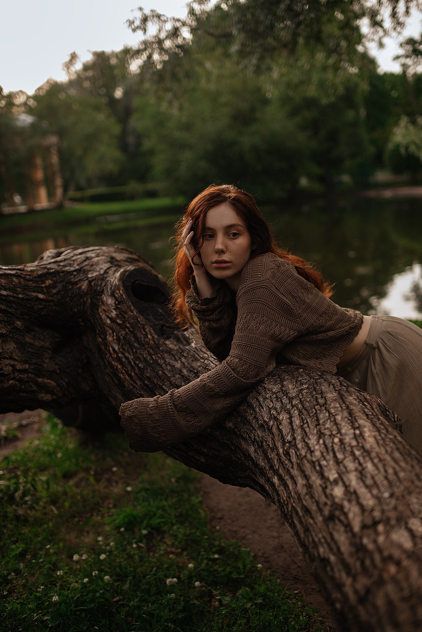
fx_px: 615
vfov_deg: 54.4
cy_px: 316
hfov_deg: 37.9
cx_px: 211
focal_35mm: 35
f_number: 2
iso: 100
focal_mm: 35
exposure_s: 1/350
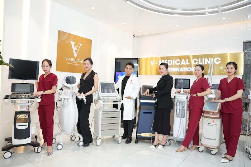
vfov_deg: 53.2
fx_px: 167
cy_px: 84
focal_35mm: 24
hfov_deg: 73.7
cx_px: 126
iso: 800
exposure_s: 1/125
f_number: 4
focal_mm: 24
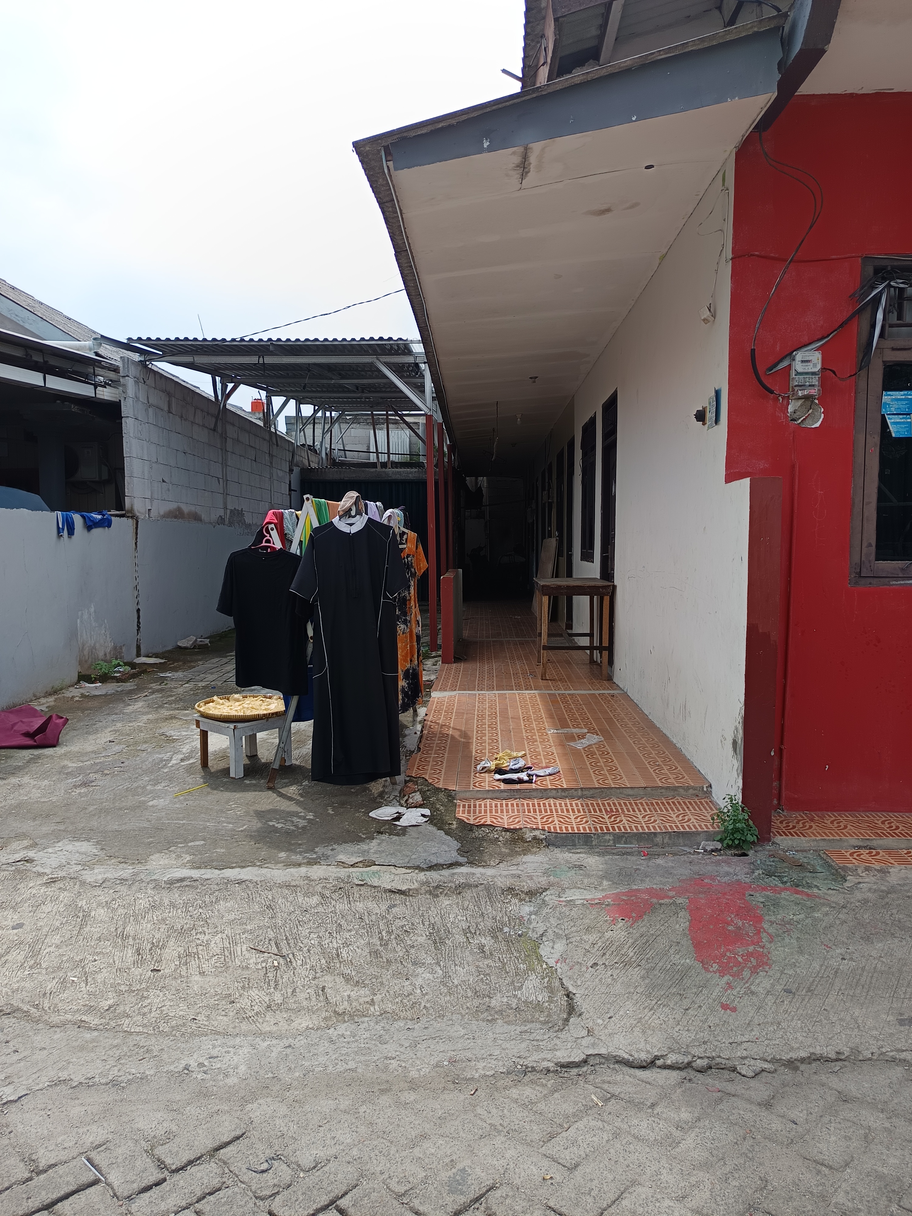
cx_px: 456
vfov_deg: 71.6
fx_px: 843
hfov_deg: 56.8
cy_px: 608
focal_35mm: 24
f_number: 1.7
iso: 50
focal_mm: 5.31
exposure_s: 1/288
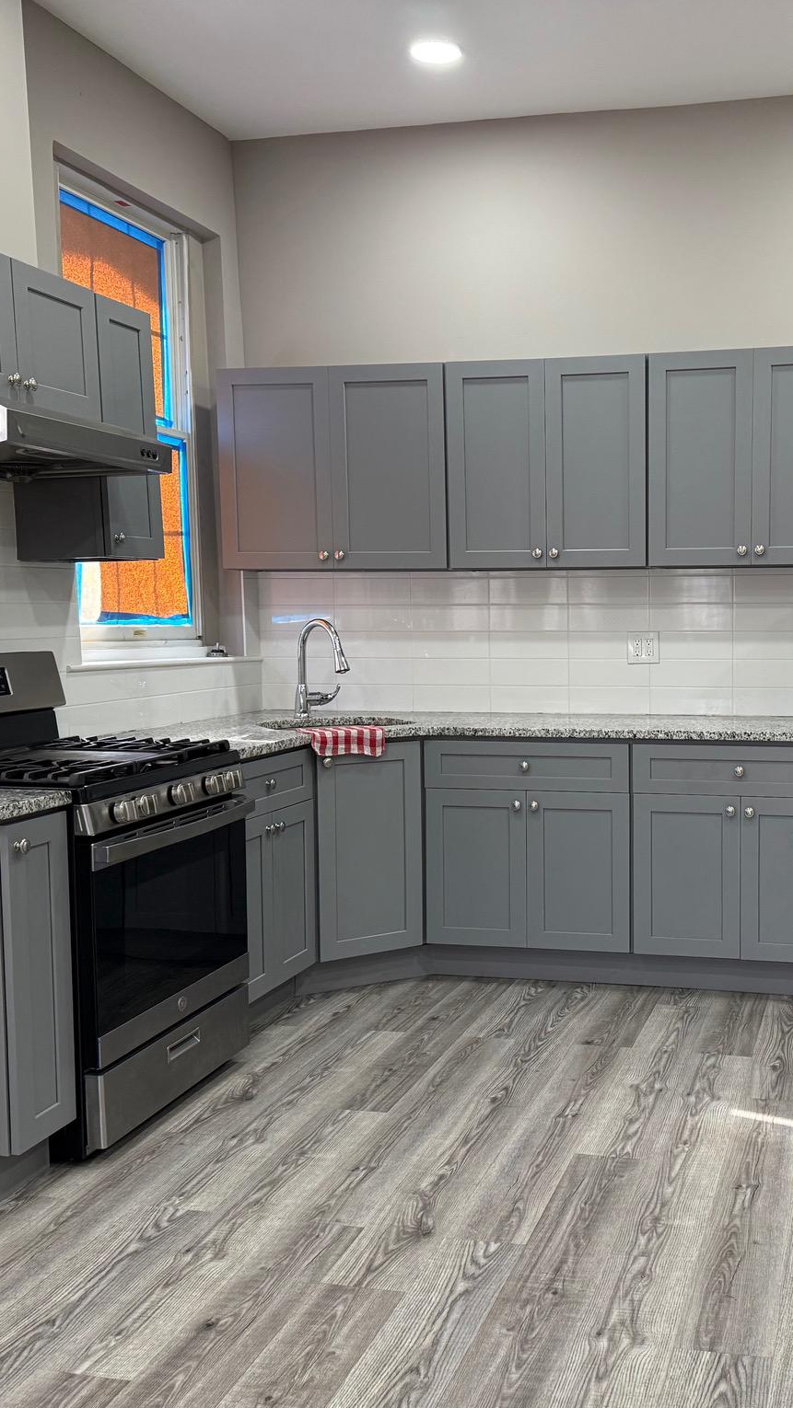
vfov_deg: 56.6
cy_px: 705
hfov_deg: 33.0
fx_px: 1308
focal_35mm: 35
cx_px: 612
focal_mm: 6.76
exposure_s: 1/110
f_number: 1.78
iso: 200
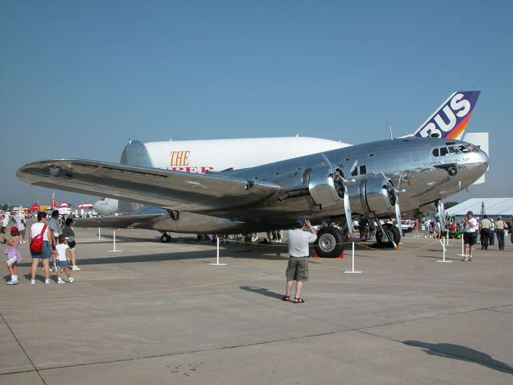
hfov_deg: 52.6
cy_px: 192
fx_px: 519
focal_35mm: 35
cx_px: 256
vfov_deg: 40.7
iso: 100
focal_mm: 8.9
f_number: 7.1
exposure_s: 1/478
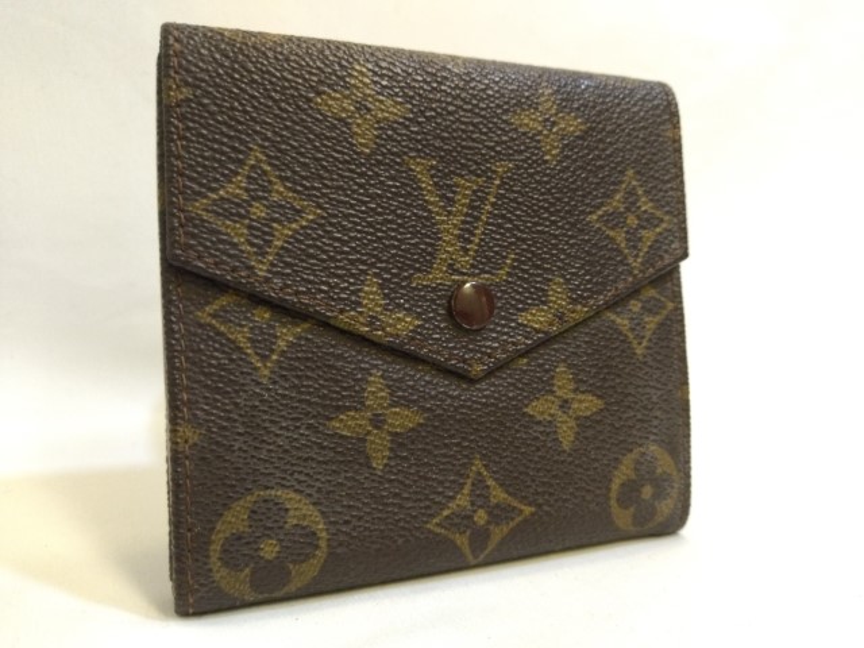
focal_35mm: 27
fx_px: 674
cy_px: 324
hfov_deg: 65.3
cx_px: 432
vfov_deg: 51.4
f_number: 1.79
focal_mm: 4.74
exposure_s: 1/100
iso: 640
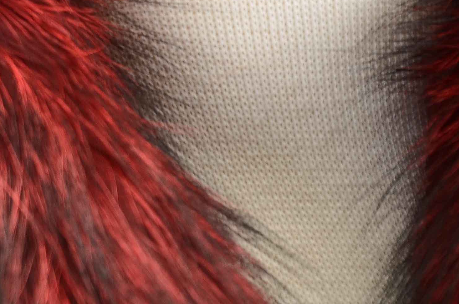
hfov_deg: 3.9
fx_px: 6688
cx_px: -294
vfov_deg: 2.6
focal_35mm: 526
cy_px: -94
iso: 160
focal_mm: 105
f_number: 6.3
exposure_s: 1/60
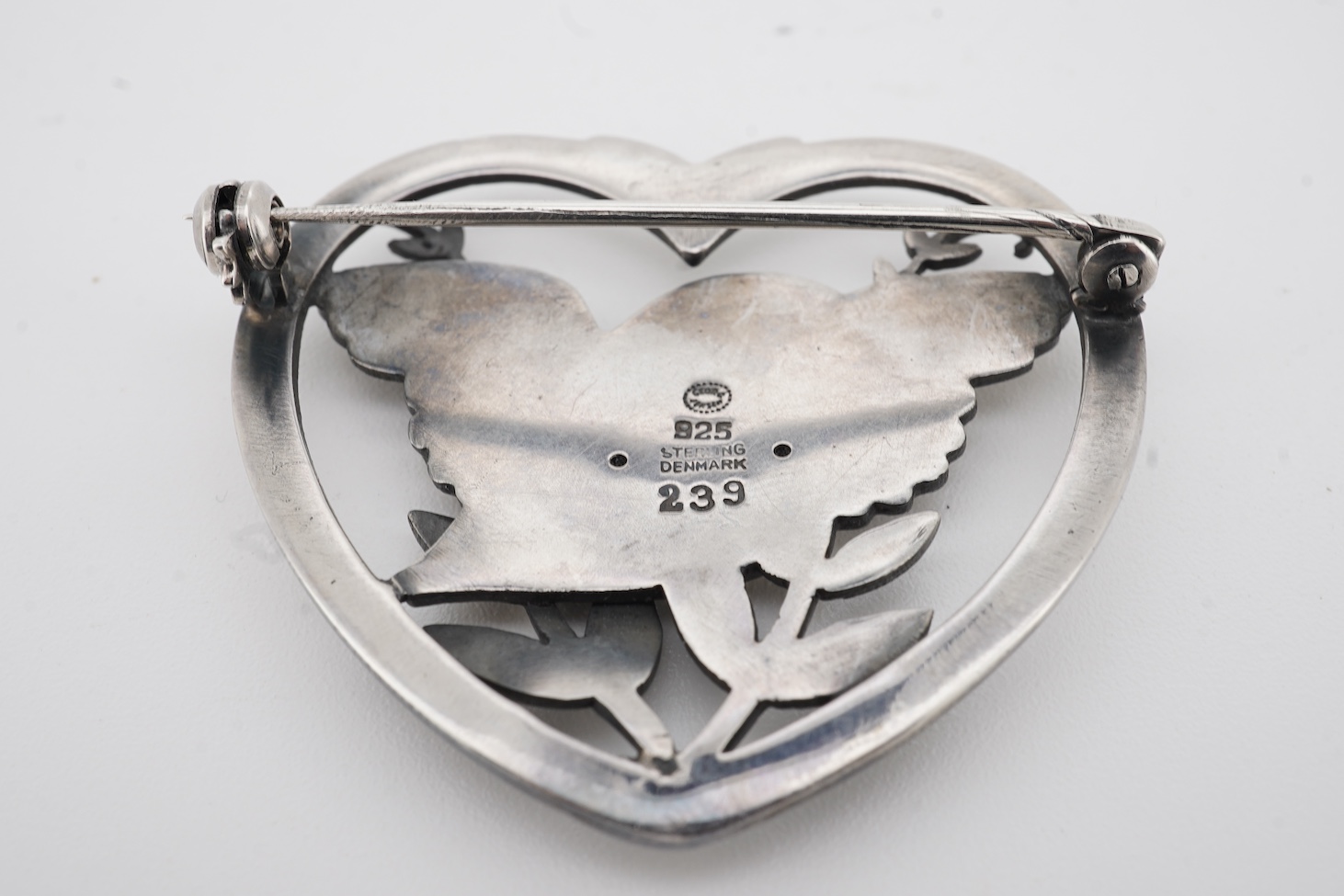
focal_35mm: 45
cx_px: 672
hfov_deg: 43.6
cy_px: 448
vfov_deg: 29.9
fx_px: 1680
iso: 200
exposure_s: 1/125
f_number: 22
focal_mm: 30
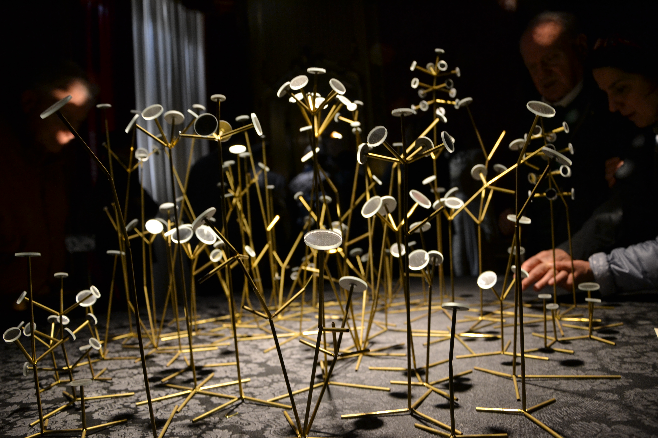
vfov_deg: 47.9
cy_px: 219
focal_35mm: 27
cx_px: 329
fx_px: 493
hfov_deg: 67.4
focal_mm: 18
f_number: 3.5
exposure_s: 1/15
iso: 500
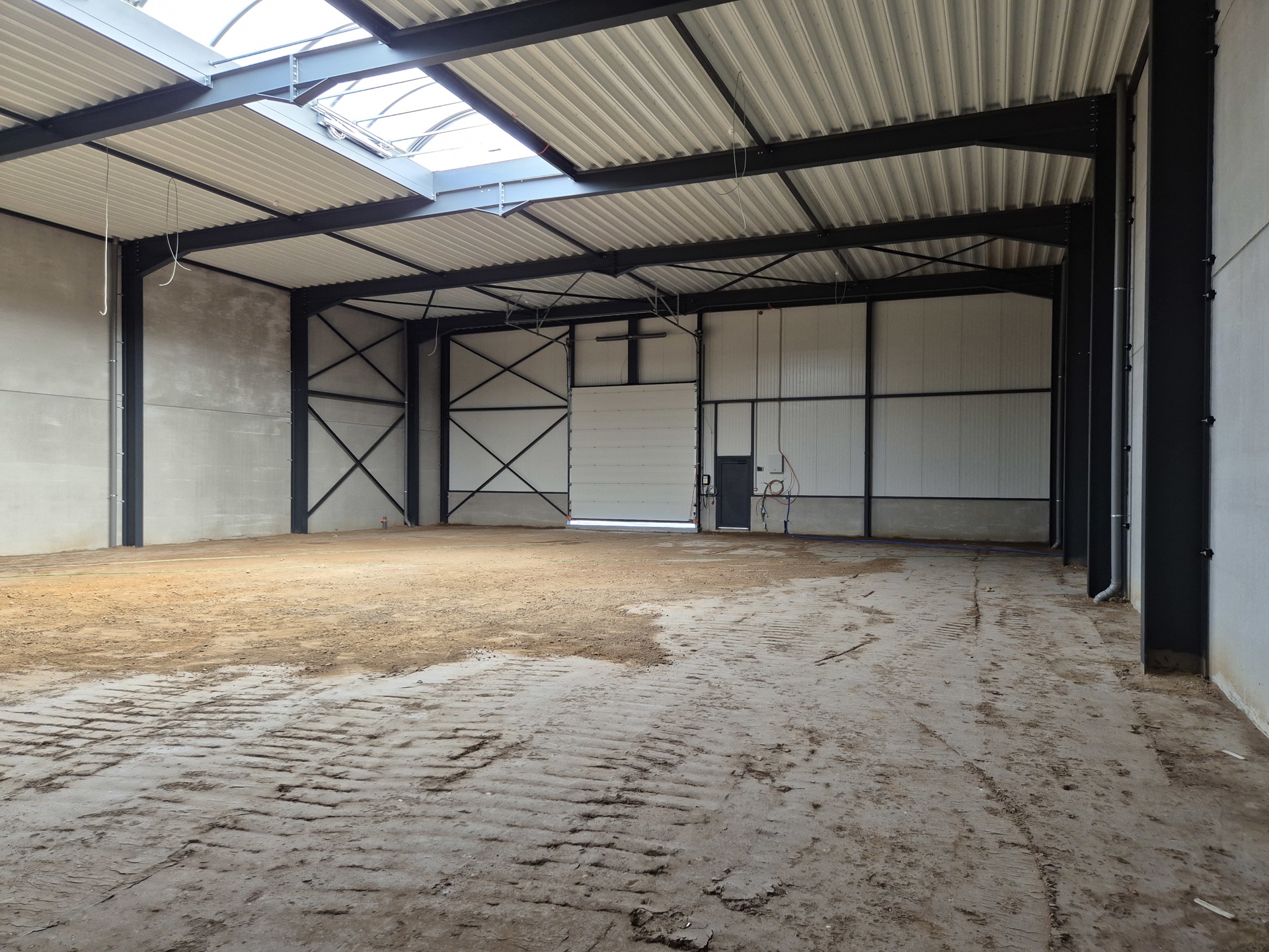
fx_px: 843
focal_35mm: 23
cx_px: 634
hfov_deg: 73.9
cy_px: 476
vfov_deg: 58.9
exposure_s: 1/100
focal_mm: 5.4
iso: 200
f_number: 1.8
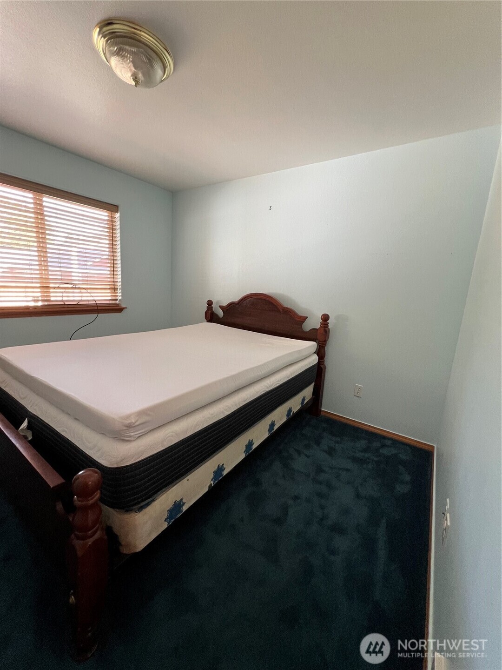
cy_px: 335
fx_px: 251
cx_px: 251
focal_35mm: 13
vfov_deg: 106.2
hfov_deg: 89.9
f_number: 1.8
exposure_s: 1/85
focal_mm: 1.57
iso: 250
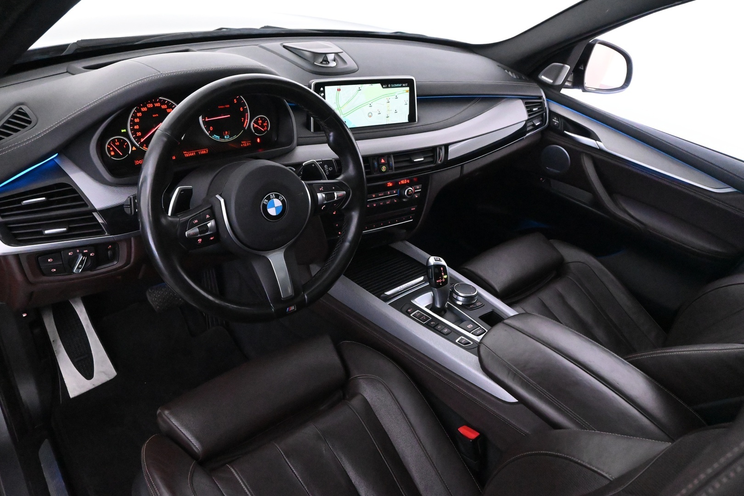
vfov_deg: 47.9
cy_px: 248
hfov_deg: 67.4
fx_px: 558
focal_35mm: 27
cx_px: 372
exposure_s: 1/30
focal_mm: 18
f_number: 7.1
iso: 11400
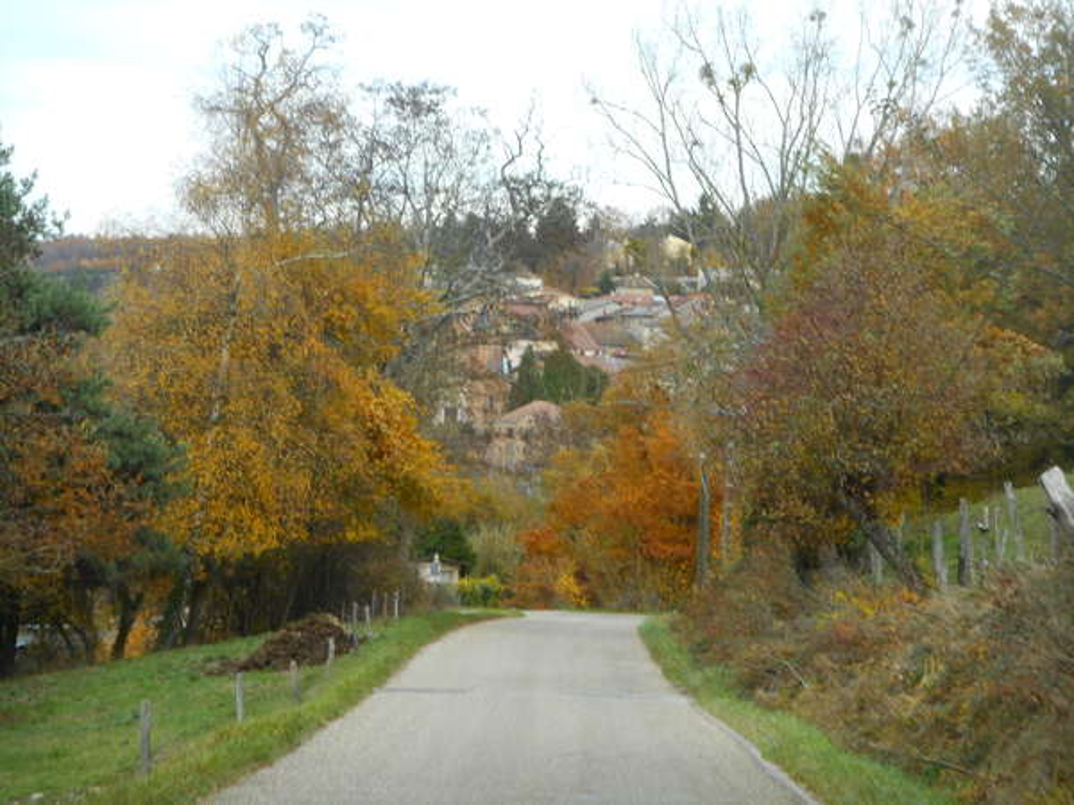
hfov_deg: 14.7
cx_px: 537
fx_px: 4157
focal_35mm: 134
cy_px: 402
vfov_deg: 11.1
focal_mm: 23.9
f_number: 6.1
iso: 80
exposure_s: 1/60
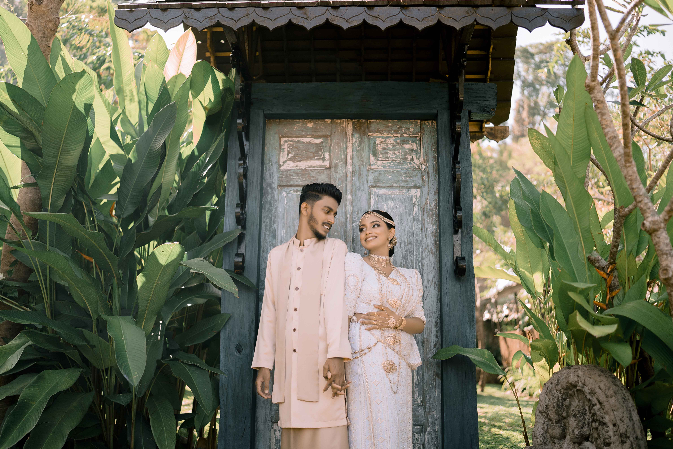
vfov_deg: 37.9
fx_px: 654
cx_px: 336
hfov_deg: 54.4
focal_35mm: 35
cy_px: 224
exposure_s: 1/2500
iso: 400
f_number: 1.4
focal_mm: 35
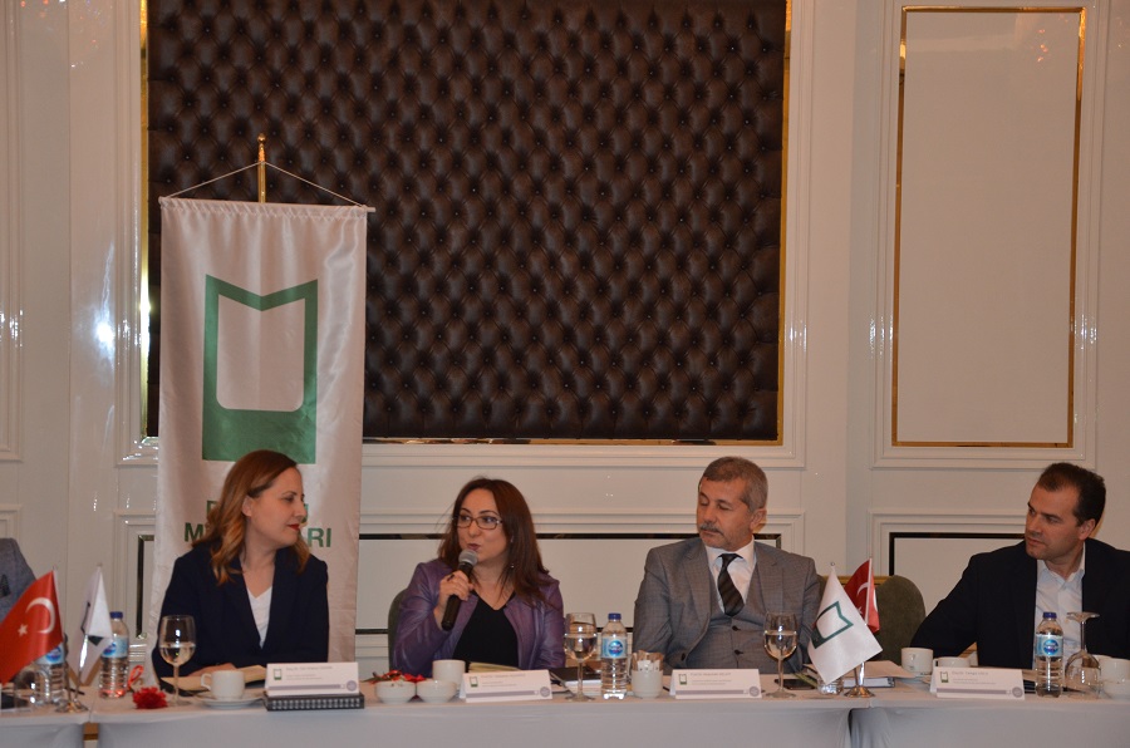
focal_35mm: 78
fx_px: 2443
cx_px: 565
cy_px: 374
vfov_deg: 17.4
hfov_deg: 26.0
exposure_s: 1/60
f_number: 5
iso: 1000
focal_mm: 52
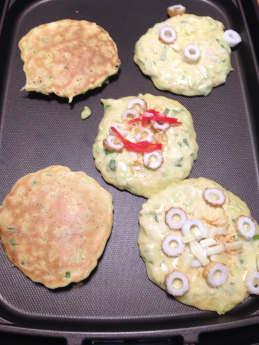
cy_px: 172
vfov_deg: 55.4
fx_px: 329
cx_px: 130
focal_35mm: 33
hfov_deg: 42.9
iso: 100
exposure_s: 1/20
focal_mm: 4.12
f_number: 2.4
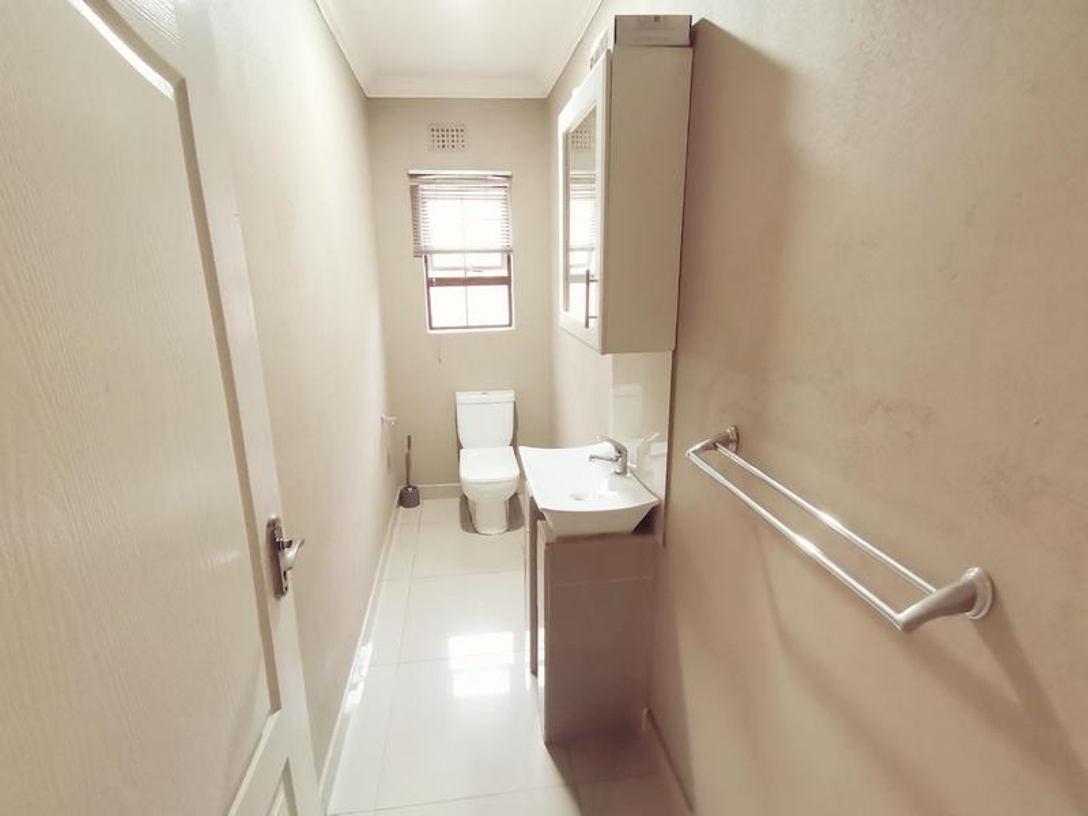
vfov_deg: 74.7
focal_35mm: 17
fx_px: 534
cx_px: 544
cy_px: 408
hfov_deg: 91.0
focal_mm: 1.78
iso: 400
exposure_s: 1/25
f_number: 2.4
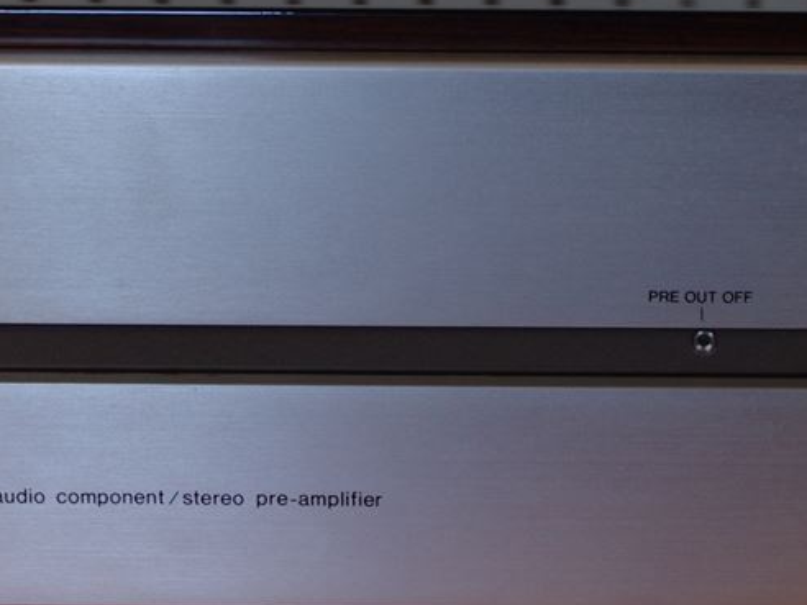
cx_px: 746
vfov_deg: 12.1
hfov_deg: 15.9
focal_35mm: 122
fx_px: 2844
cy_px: 92
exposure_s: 1/60
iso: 400
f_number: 5
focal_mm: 26.25
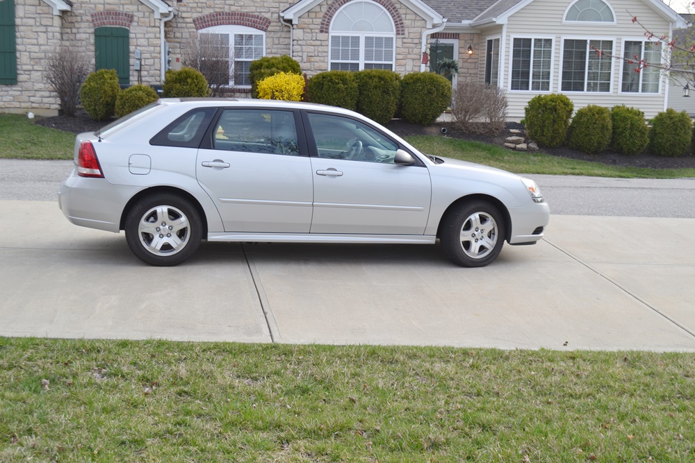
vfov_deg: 30.9
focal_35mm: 44
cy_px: 232
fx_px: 840
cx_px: 348
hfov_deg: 45.0
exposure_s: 1/125
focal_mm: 29
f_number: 5.6
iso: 100
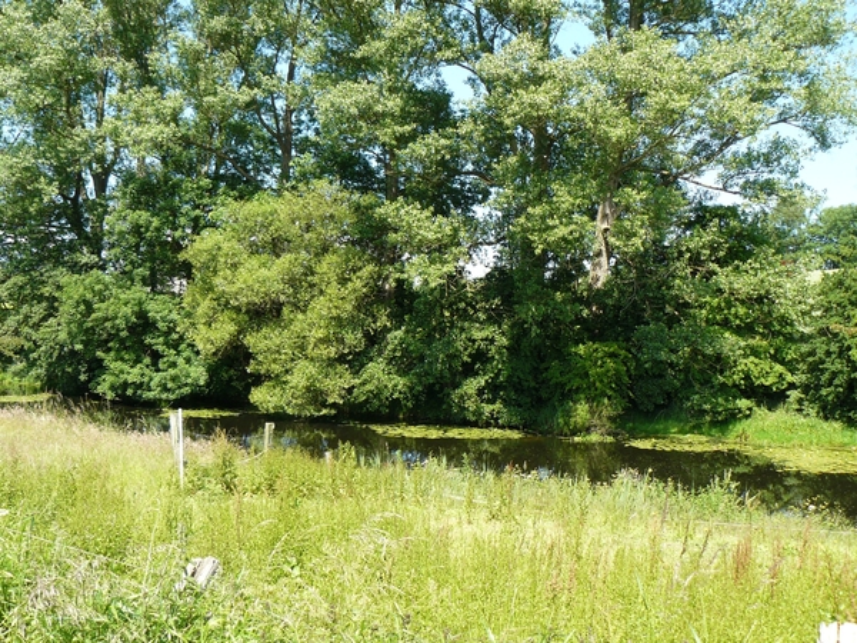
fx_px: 891
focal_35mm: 36
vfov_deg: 39.7
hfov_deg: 51.4
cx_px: 428
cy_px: 322
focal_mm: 6
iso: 100
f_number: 4
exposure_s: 1/200
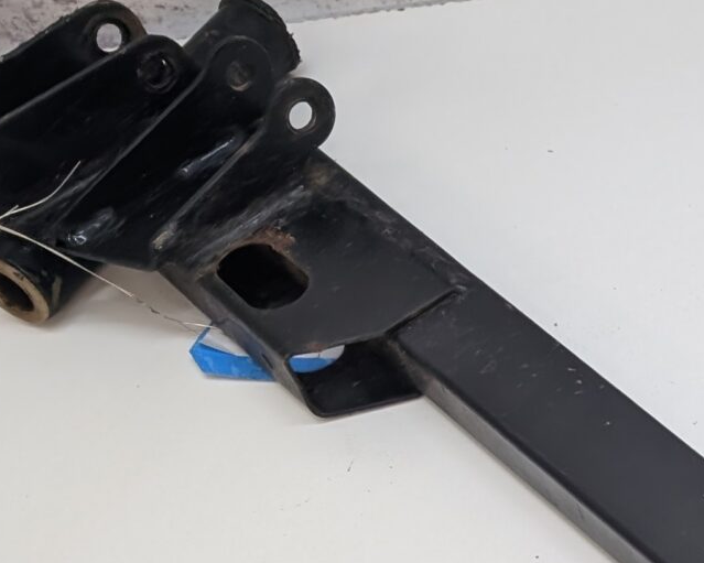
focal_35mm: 94
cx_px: 1165
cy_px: 965
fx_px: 1958
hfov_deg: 17.5
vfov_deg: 14.6
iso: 60
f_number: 1.68
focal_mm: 6.9
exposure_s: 1/26
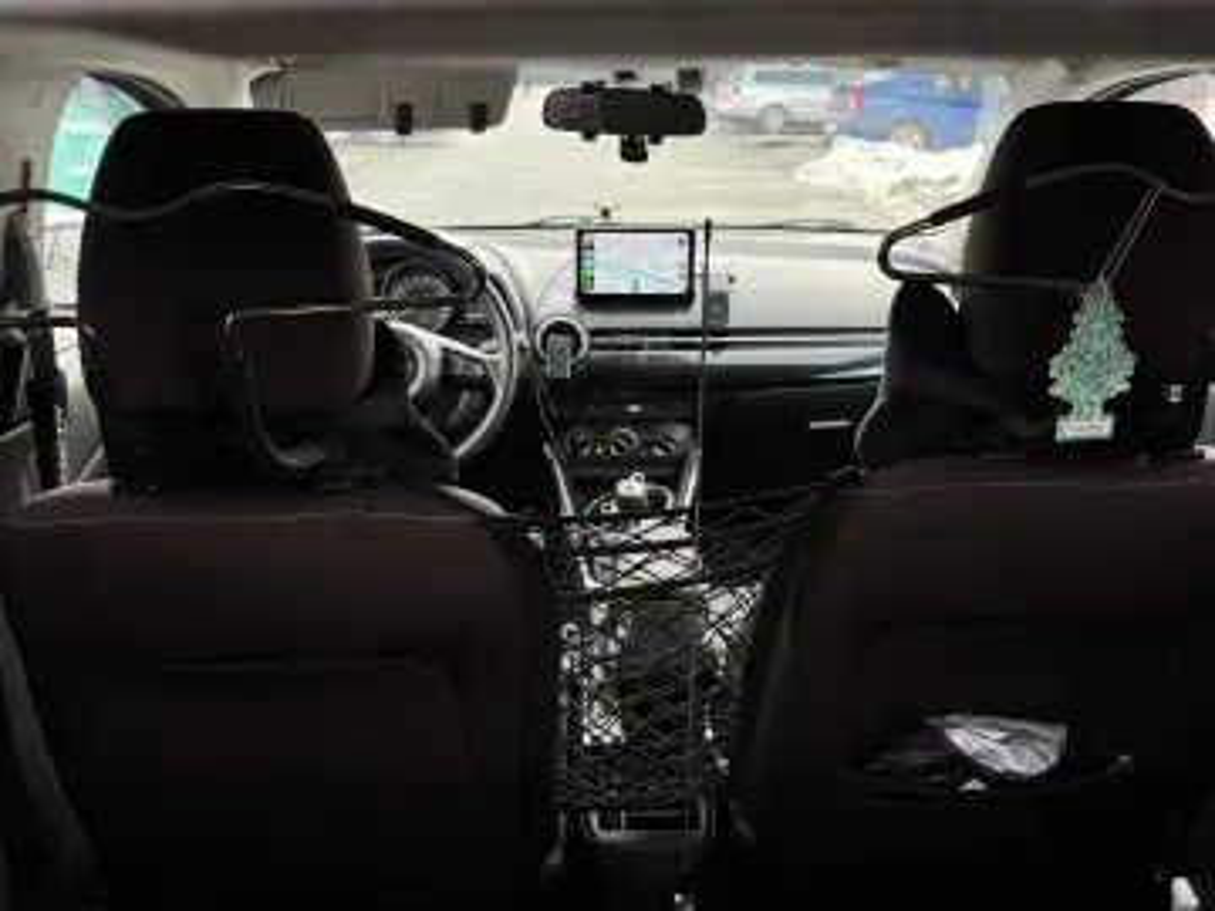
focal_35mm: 24
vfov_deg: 56.8
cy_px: 456
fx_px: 842
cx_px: 608
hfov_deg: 71.6
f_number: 1.78
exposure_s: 1/98
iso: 100
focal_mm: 6.76
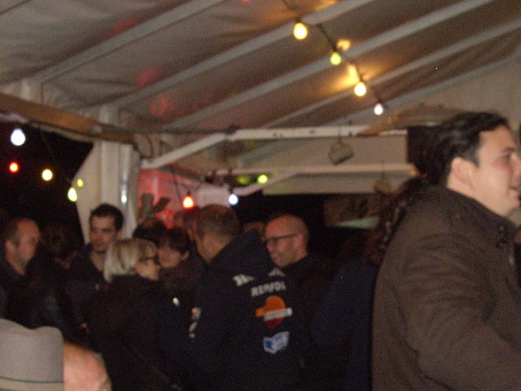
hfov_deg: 29.0
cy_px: 259
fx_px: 1008
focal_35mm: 67
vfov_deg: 21.8
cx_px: 272
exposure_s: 1/40
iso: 400
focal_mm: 7.9
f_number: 2.8
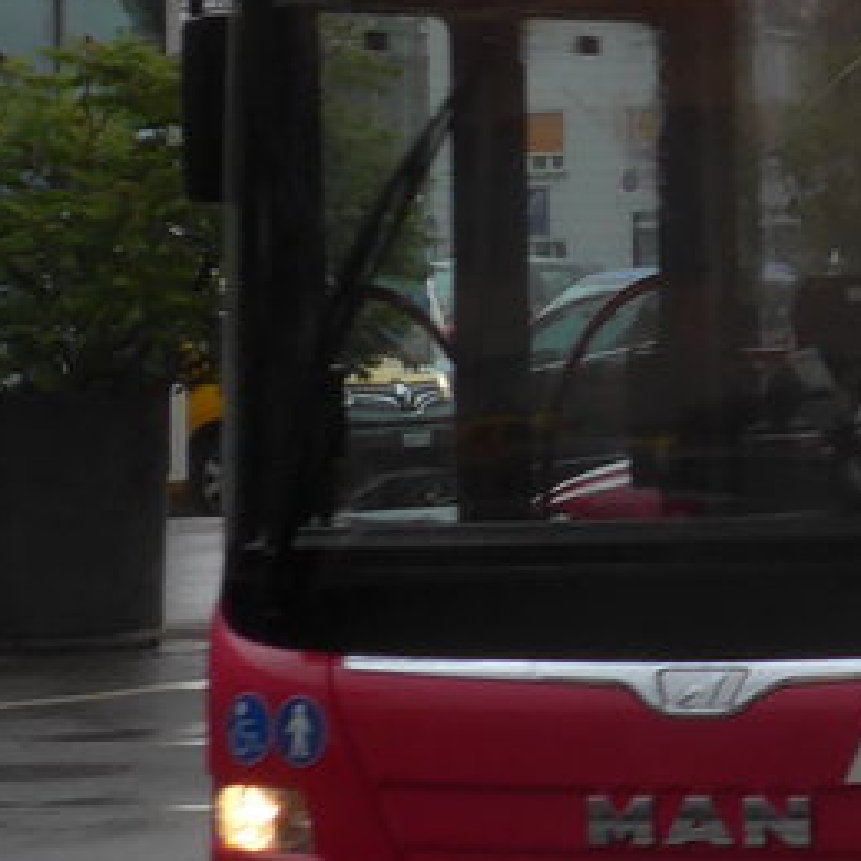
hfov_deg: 7.6
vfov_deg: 7.8
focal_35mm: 224
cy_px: -13
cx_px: 1437
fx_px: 6303
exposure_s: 1/250
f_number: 3.4
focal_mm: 11.3
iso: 200
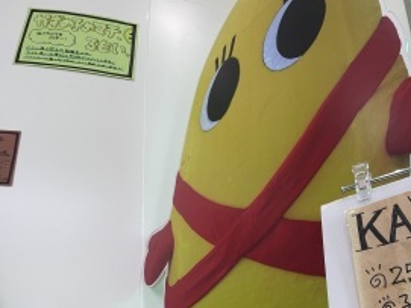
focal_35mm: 24
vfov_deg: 51.3
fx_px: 285
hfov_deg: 65.2
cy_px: 268
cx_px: 329
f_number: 2.4
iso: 50
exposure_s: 1/67
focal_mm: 1.55
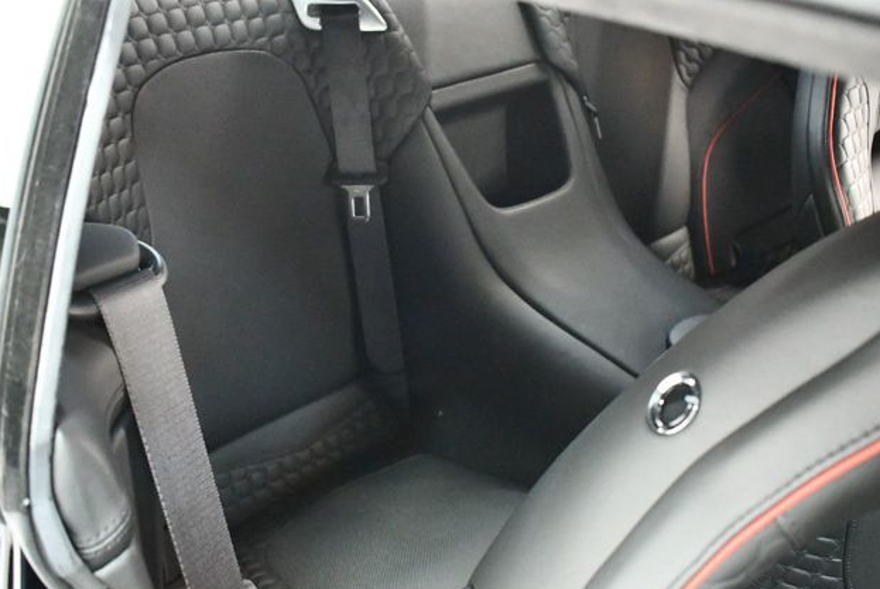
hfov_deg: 51.8
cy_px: 302
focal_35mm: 37
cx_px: 432
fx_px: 905
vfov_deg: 36.0
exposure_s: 1/20
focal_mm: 18
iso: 12800
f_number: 3.5
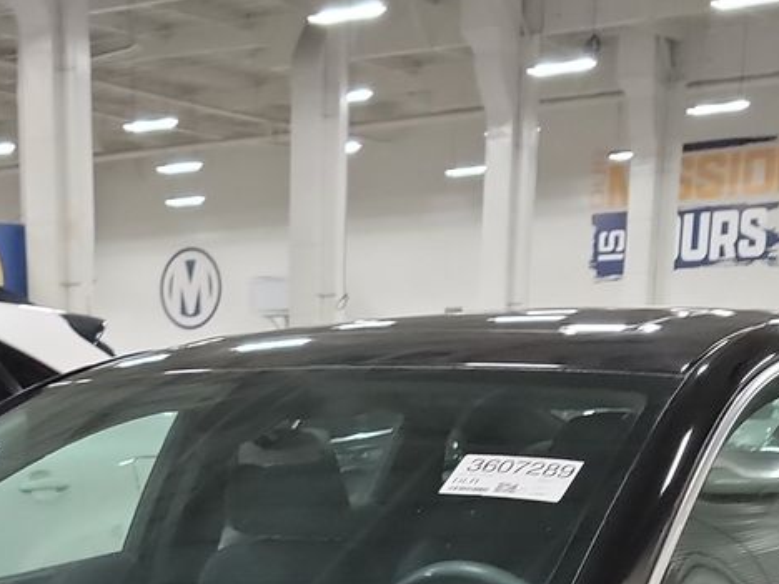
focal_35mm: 82
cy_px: 958
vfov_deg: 16.0
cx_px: 98
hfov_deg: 23.3
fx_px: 1845
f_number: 1.8
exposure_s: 1/39
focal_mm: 6.7
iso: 873
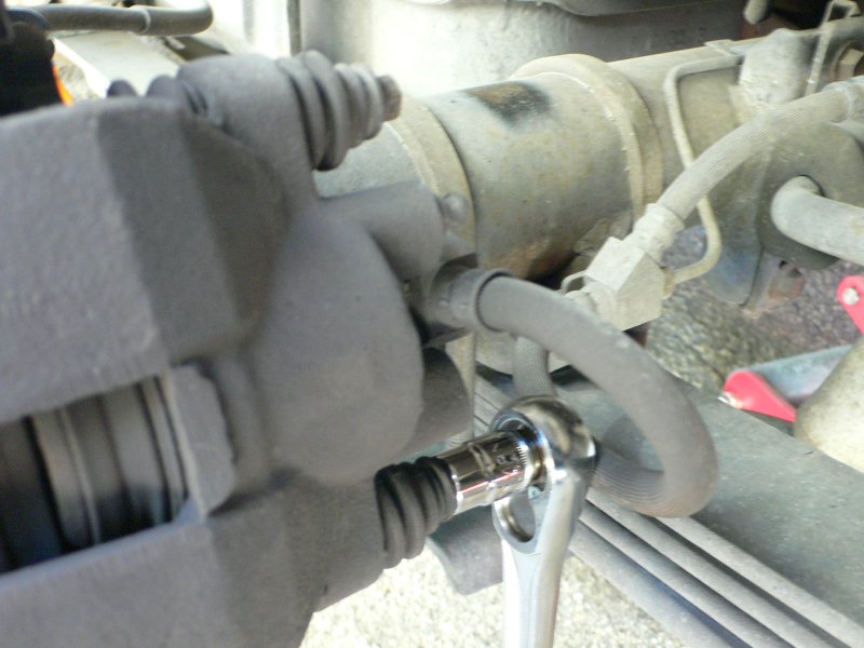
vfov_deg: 41.8
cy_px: 324
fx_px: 849
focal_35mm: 34
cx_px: 432
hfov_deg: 54.0
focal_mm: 6.3
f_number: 2.8
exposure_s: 1/8
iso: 200
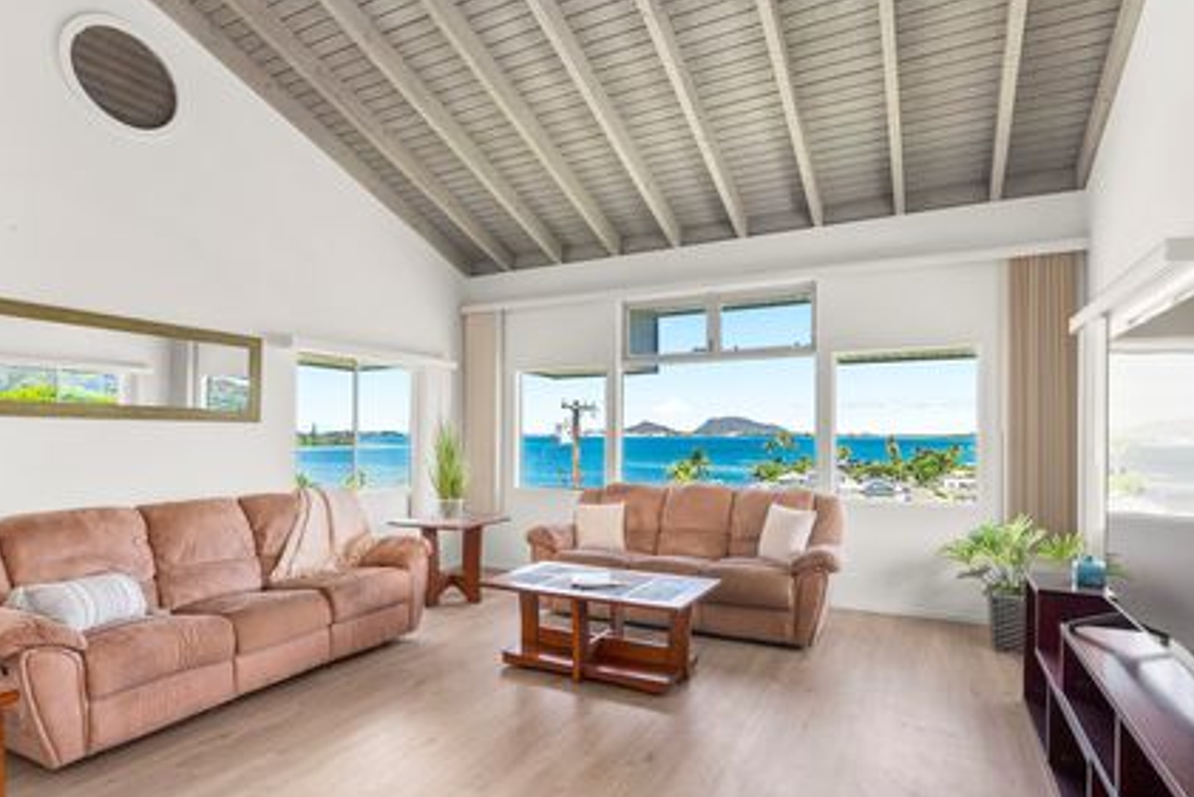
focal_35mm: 19
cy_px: 440
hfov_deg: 86.9
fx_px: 630
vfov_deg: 64.4
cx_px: 613
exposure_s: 1/15
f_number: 7.1
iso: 160
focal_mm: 16
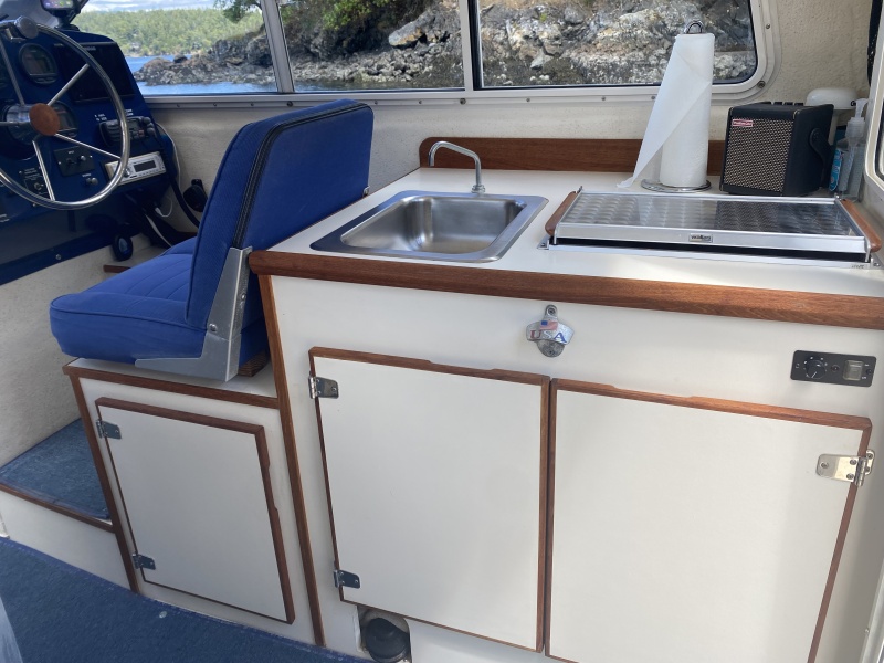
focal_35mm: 26
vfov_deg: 53.1
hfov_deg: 67.3
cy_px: 332
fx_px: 664
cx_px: 442
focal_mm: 4.25
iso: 32
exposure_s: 1/397
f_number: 1.8
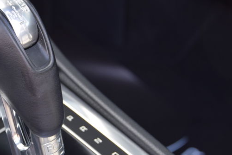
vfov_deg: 9.9
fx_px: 889
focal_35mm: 138
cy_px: 118
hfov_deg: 14.7
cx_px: 33
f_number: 5.6
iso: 400
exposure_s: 1/125
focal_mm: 45
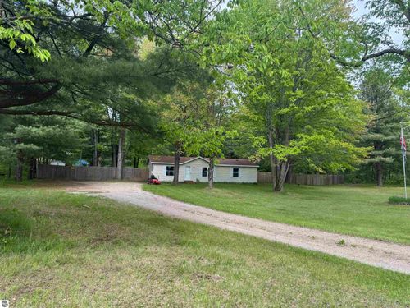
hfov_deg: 71.6
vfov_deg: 56.8
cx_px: 205
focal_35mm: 24
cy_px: 154
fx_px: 284
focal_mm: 6.76
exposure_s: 1/792
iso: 80
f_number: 1.78
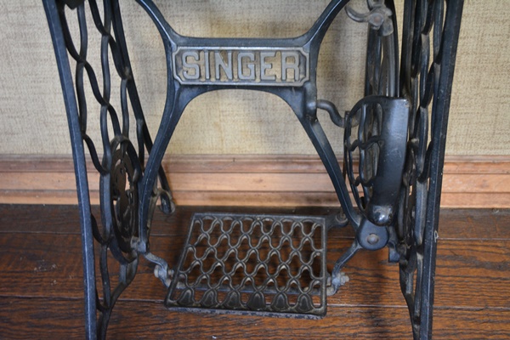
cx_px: 255
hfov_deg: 49.6
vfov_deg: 34.2
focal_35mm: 39
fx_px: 552
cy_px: 170
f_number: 4.2
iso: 1800
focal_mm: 26
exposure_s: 1/30
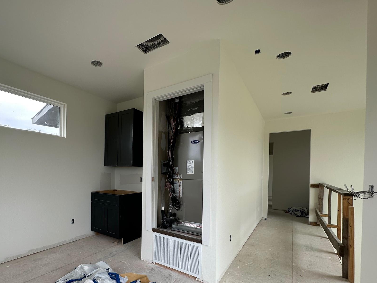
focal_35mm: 18
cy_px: 173
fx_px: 196
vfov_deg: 70.7
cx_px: 142
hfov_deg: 86.1
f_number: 2.2
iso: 40
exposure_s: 1/99
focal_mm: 2.22
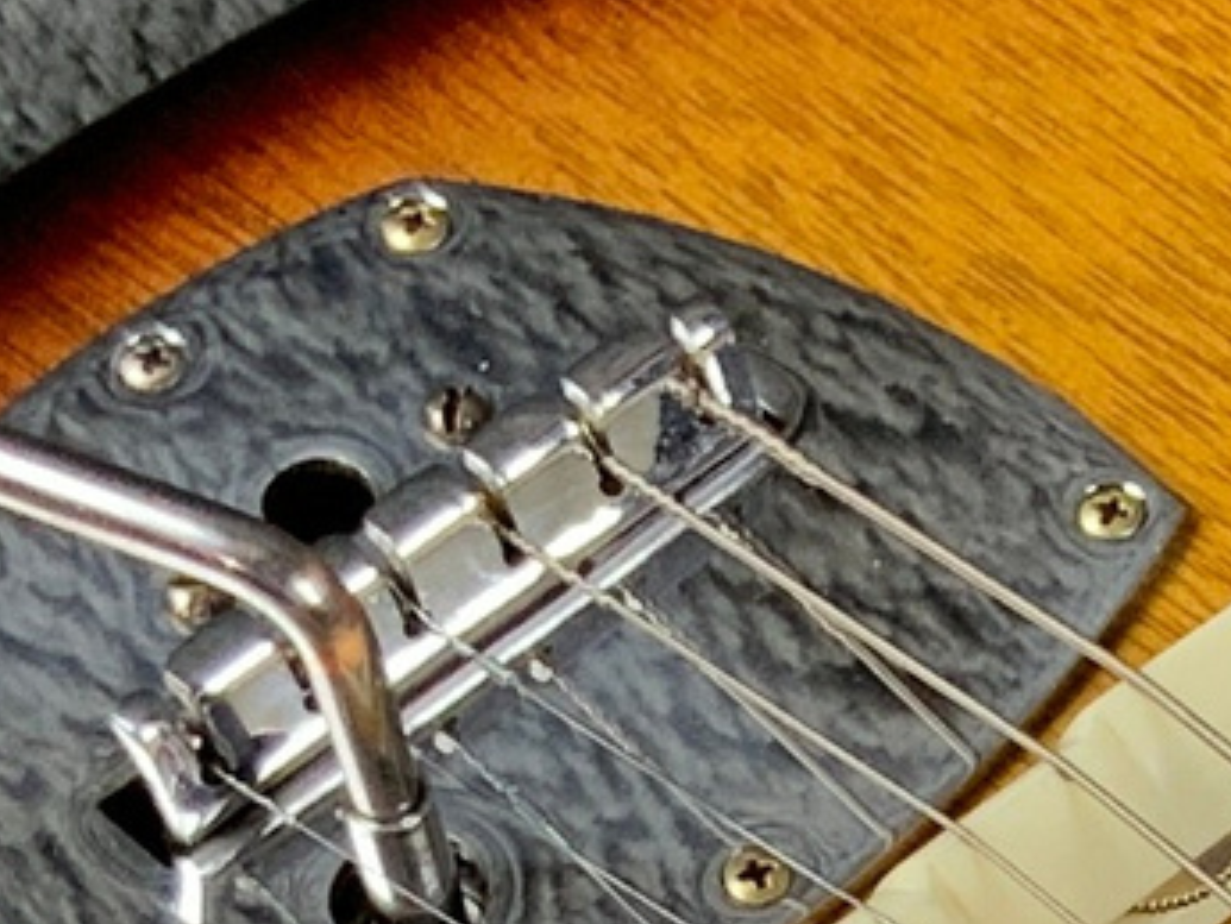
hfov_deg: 8.8
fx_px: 7648
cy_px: 2116
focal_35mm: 215
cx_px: 2219
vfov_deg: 6.6
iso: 50
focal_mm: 3
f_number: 1.8
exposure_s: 1/50
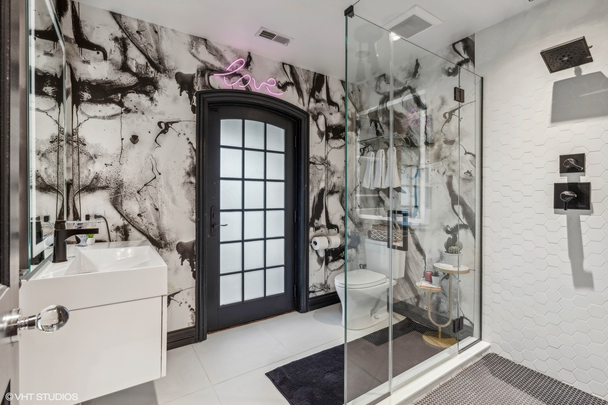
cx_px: 304
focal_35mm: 16
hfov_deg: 96.7
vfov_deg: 73.7
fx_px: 270
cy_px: 202
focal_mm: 16
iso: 320
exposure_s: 1/5
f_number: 8
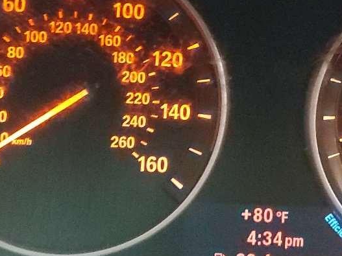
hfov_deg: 24.6
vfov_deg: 18.5
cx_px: 225
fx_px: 780
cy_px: 62
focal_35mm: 79
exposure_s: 1/13
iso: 1060
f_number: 1.5
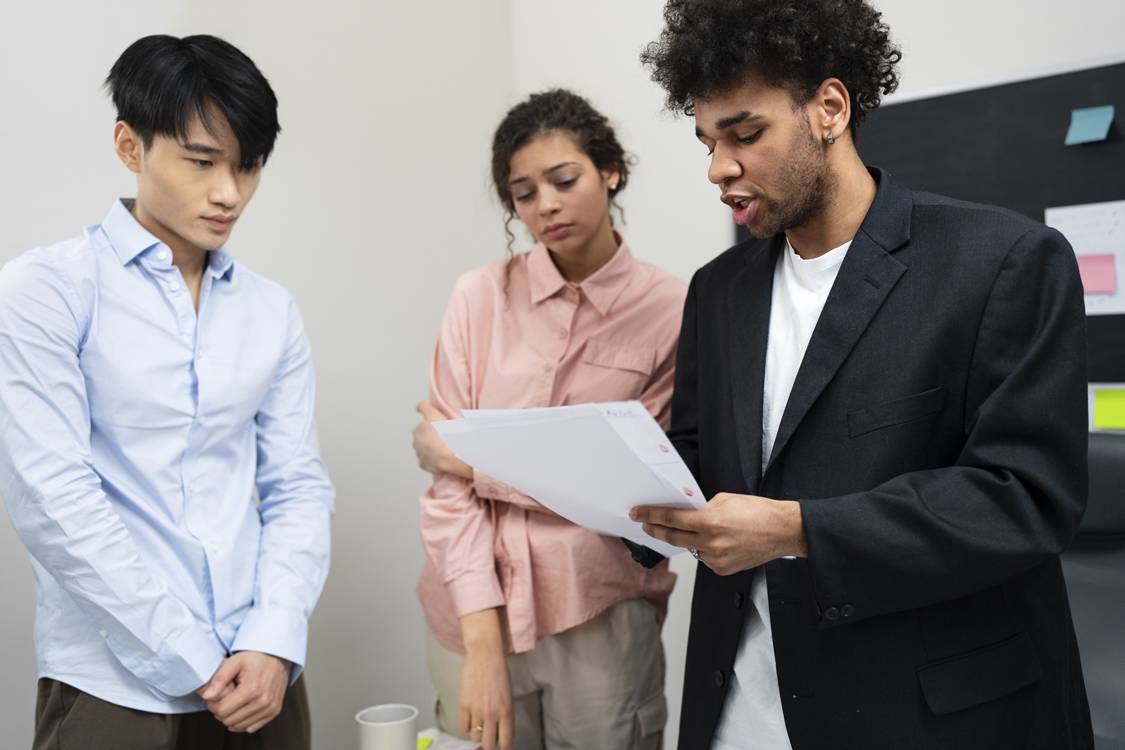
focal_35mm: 35
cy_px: 375
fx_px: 1094
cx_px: 562
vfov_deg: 37.8
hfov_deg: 54.4
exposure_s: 1/250
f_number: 2
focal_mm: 35
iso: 500
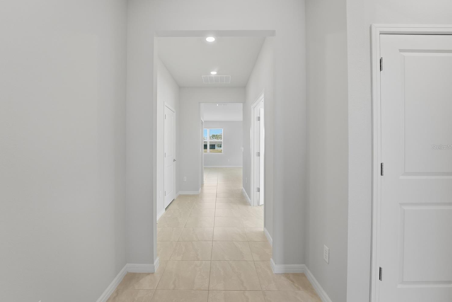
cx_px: 217
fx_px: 188
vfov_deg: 77.4
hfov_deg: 100.3
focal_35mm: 15
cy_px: 147
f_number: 9
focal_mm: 14
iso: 250
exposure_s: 1/160
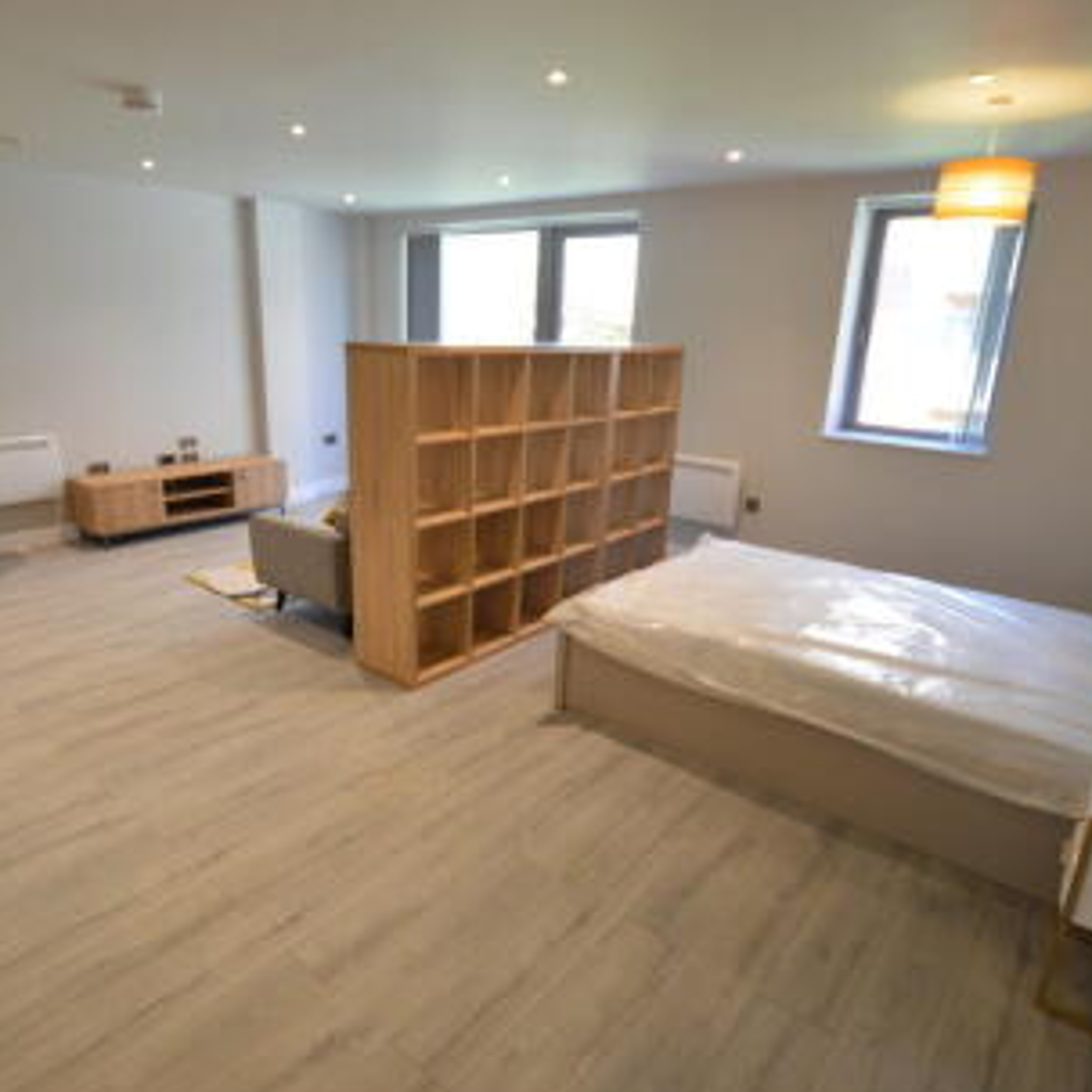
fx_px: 714
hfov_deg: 74.7
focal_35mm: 20
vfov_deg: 74.8
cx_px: 501
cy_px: 560
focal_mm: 10
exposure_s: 1/60
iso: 450
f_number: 3.5
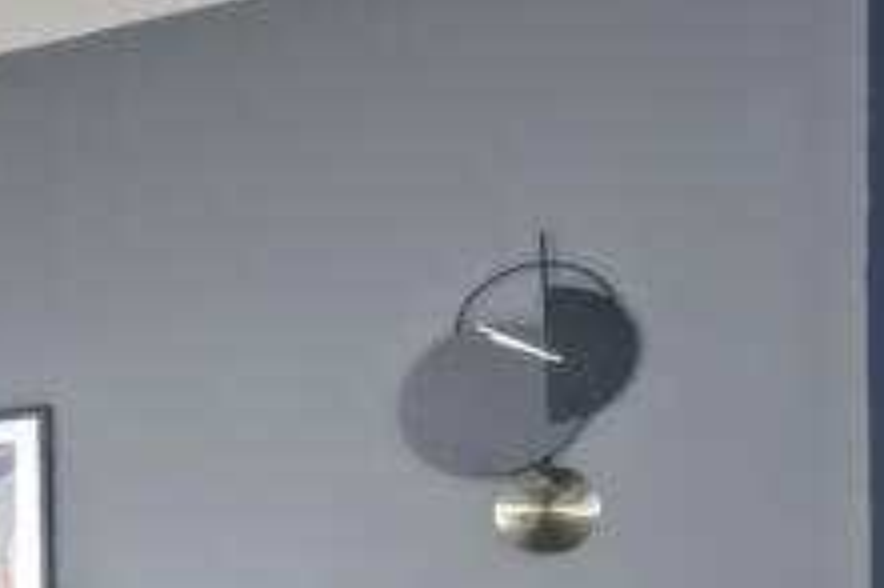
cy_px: 778
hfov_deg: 19.7
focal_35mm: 65
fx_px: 1595
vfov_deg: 19.2
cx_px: -820
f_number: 16
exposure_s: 15
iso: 200
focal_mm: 14
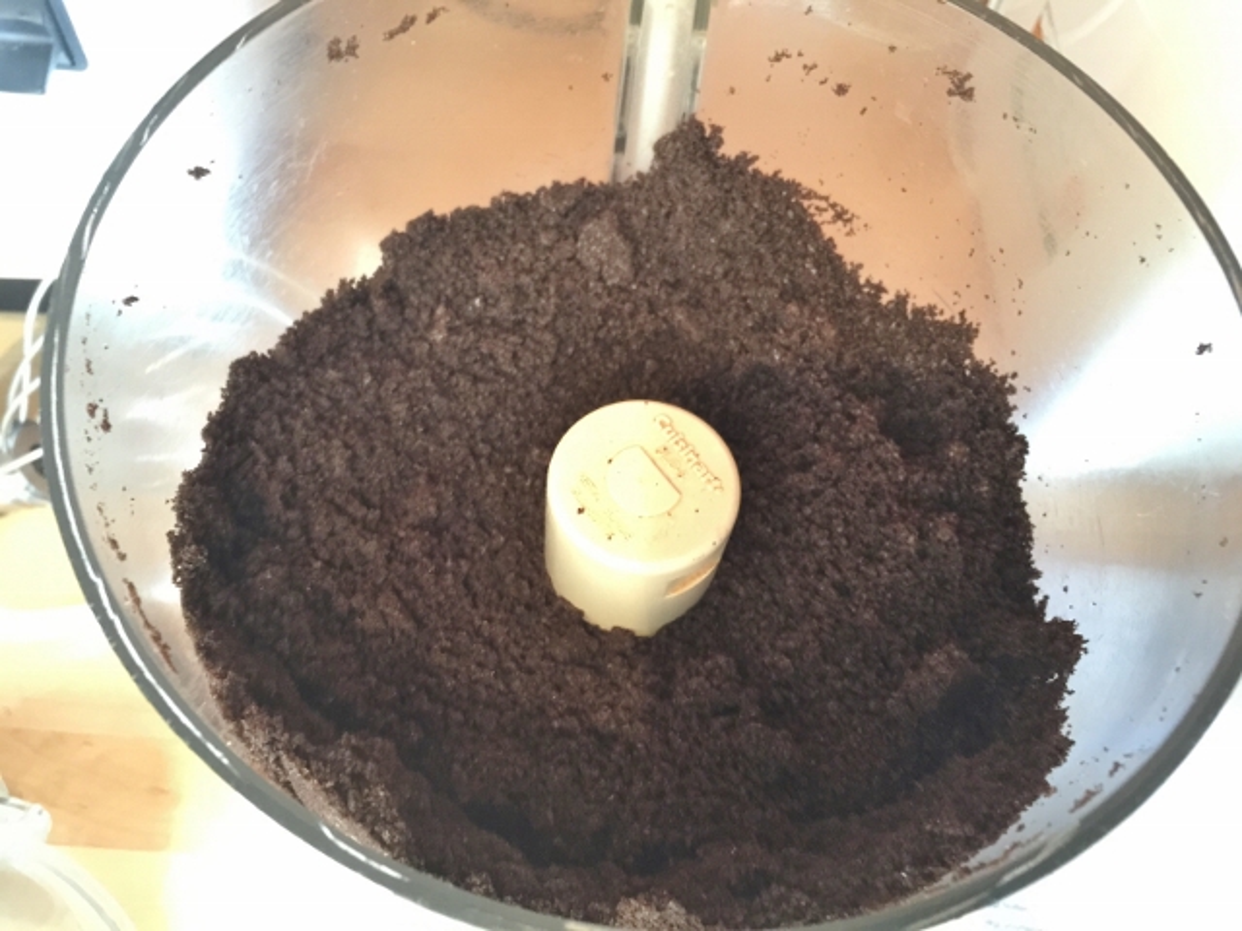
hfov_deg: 61.7
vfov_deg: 48.2
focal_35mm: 29
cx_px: 621
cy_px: 466
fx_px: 1041
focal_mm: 4.15
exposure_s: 1/4
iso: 125
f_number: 2.2
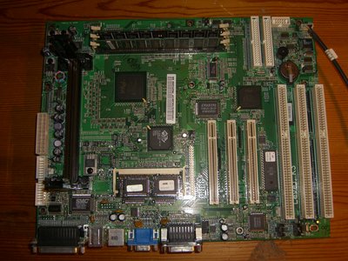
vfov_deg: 37.7
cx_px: 174
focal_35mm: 38
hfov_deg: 49.0
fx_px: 382
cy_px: 130
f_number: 2.8
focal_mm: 7.9
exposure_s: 1/60
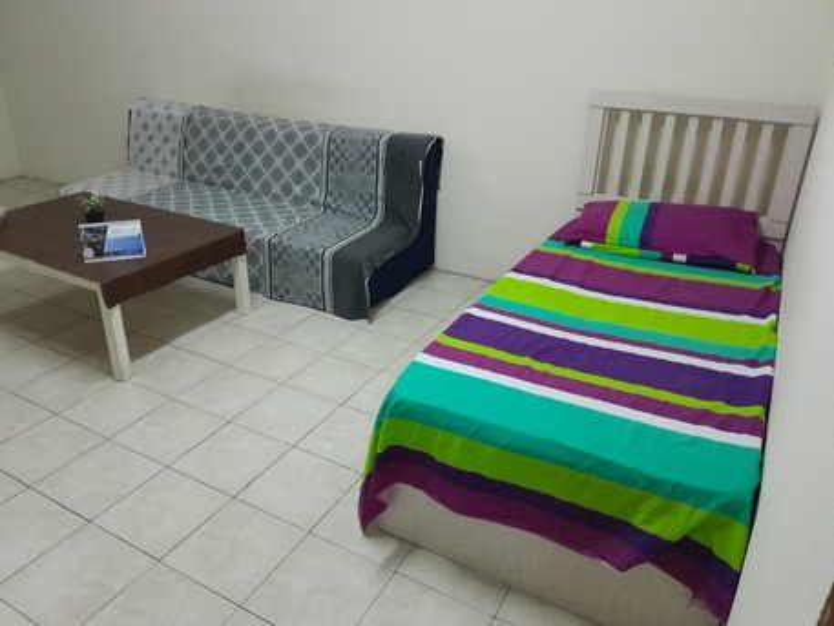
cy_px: 313
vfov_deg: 53.1
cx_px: 417
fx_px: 627
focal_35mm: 26
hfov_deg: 67.3
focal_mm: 3.98
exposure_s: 1/25
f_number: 1.8
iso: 640
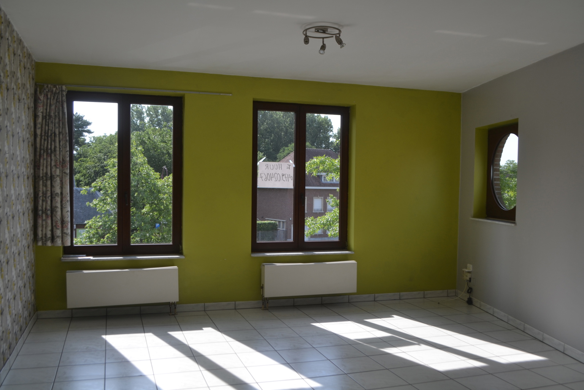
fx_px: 535
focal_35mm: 33
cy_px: 195
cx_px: 292
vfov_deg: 40.0
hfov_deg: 57.2
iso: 100
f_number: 6.3
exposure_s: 1/160
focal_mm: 22
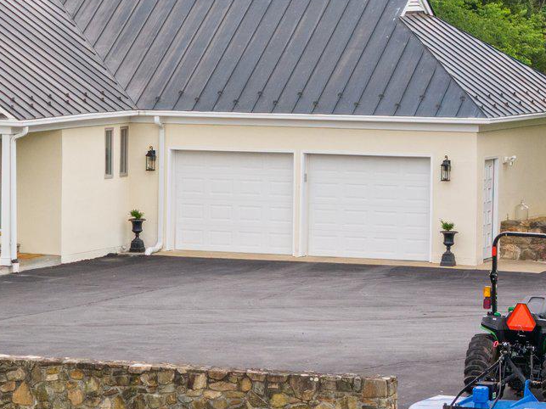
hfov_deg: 8.8
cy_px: 143
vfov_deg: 6.7
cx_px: -59
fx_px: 3517
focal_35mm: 223
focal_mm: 19.35
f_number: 2.8
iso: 100
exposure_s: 1/640
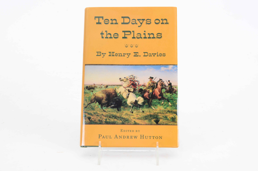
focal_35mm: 57
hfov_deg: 35.1
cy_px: 86
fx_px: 408
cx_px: 129
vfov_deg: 23.7
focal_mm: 38
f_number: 11
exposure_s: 1/80
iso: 400
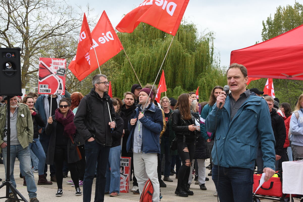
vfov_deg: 19.7
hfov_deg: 29.2
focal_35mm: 69
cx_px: 152
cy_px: 101
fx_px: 581
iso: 640
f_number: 11
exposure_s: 1/250
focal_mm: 46
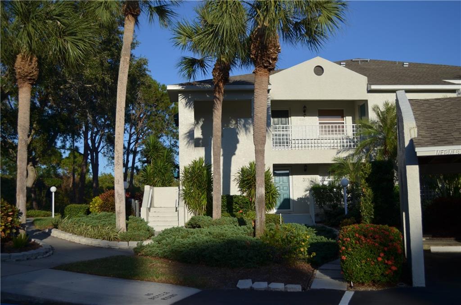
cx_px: 230
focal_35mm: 36
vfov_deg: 36.7
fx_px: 460
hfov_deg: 53.3
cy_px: 152
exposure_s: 1/1250
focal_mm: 24
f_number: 4
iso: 100
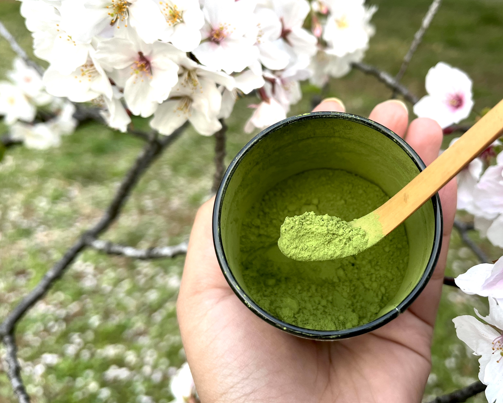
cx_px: 318
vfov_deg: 44.5
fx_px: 491
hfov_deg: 53.6
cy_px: 188
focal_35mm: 33
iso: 64
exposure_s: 1/122
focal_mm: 5.1
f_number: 1.6
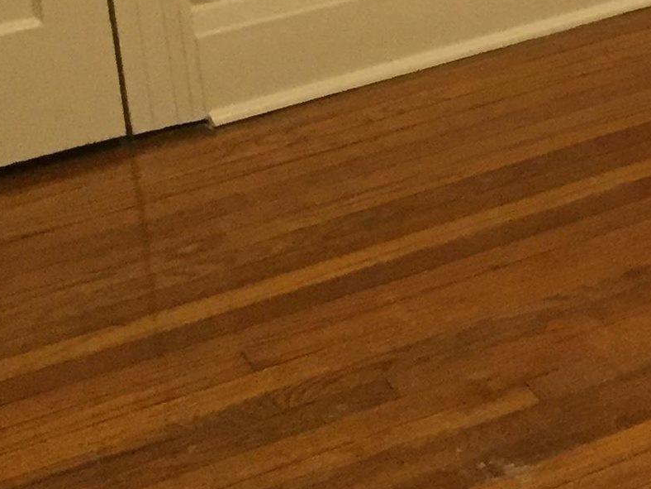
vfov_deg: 12.4
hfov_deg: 15.7
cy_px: -264
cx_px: 1038
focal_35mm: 113
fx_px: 2125
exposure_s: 1/30
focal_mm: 4.15
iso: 200
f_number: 2.2
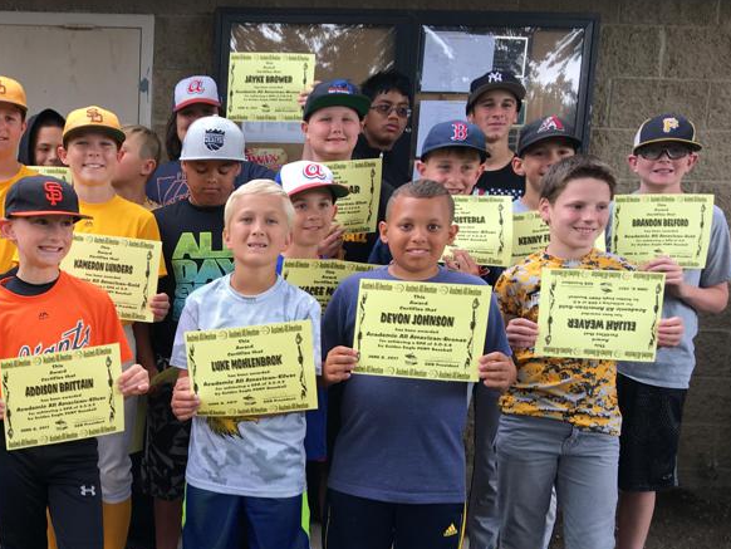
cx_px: 107
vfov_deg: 27.9
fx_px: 1077
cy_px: 446
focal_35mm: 51
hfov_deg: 35.7
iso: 25
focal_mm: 4.15
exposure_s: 1/120
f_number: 2.2
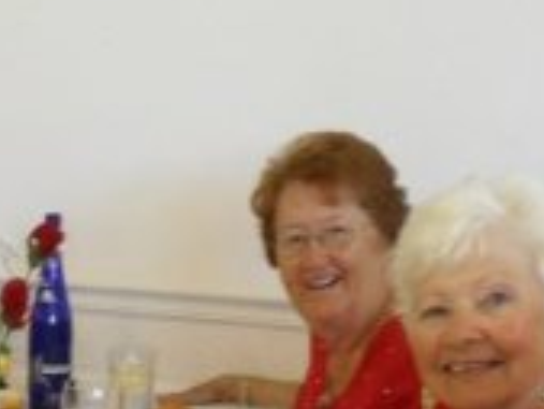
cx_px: -23
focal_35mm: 85
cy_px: 673
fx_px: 1337
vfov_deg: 15.5
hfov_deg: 22.0
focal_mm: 3.9
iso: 200
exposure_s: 1/30
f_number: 3.2
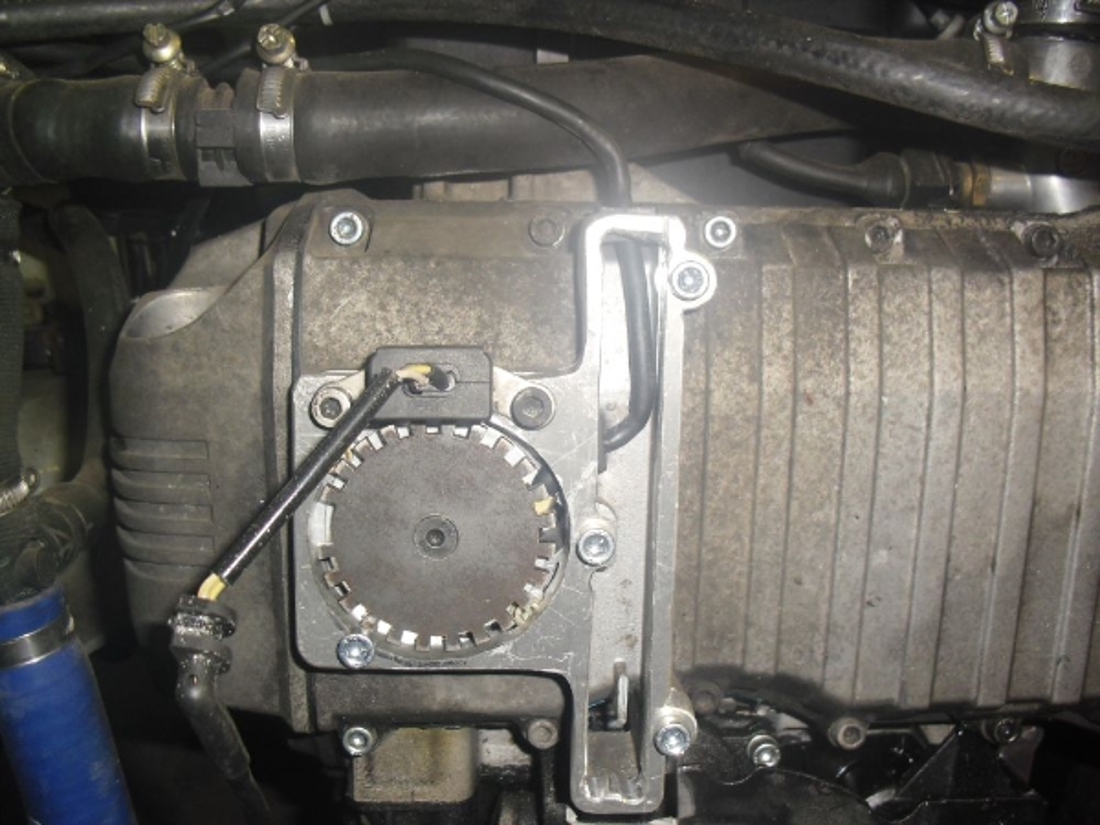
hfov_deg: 51.4
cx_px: 550
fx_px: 1144
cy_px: 412
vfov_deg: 39.7
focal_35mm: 36
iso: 200
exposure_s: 1/60
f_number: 3.1
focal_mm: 6.3
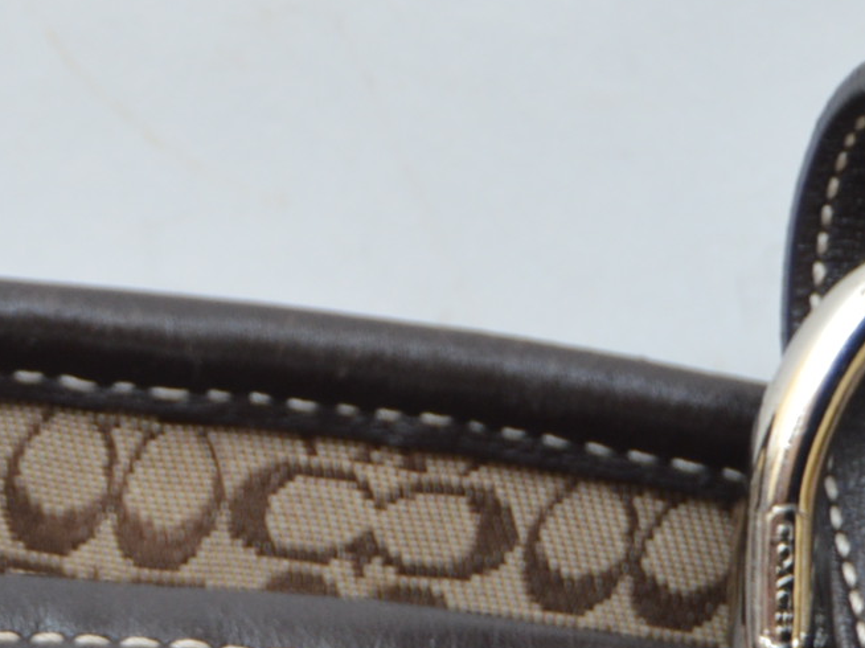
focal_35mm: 305
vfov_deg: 4.8
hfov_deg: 6.3
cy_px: 996
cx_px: -1020
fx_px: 7619
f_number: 5.3
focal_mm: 46
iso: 200
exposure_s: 1/160
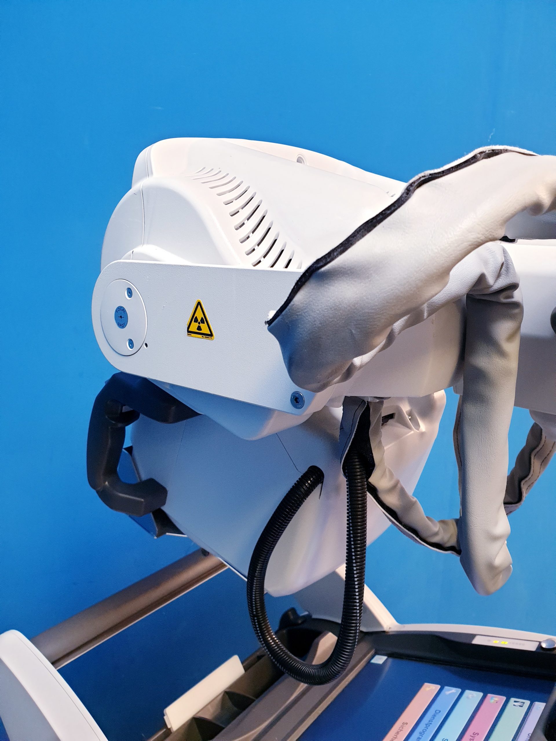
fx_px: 557
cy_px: 370
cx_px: 278
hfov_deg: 53.1
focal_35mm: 26
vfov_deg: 67.3
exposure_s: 1/33
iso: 250
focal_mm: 4.3
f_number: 2.4
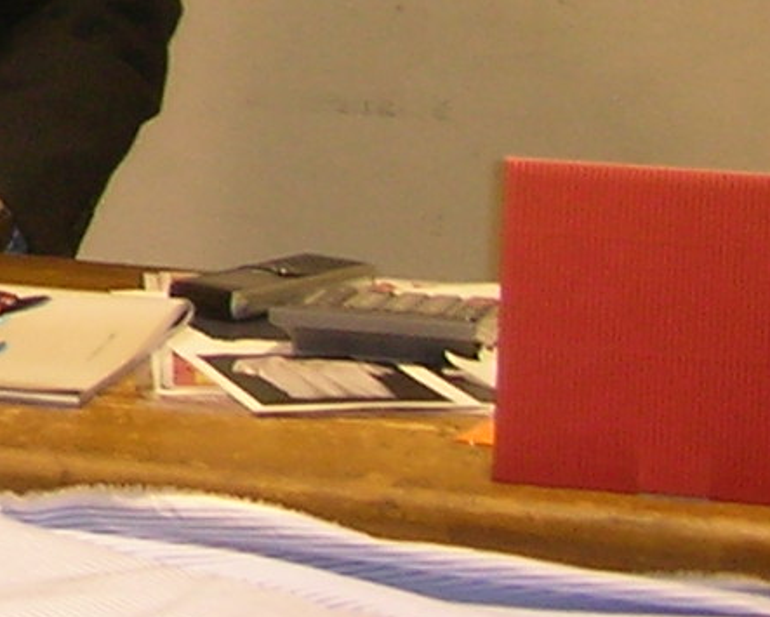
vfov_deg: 6.8
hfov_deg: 7.7
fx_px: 4948
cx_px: -1561
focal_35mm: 217
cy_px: -765
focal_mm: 5.8
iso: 50
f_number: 3
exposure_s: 1/30
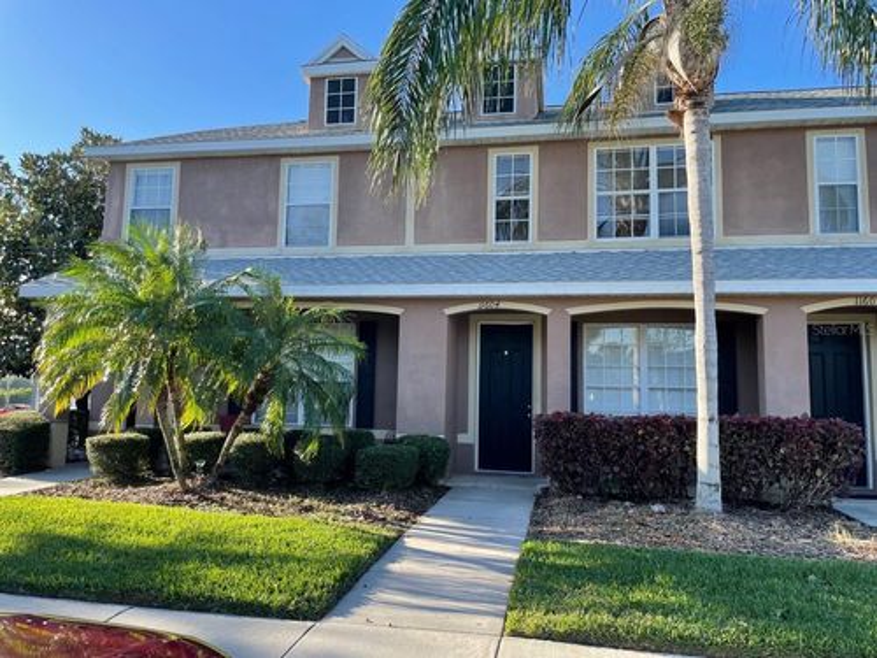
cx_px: 438
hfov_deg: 67.3
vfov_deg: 53.1
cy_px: 329
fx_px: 659
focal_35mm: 26
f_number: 1.6
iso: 32
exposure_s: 1/578
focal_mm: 4.2
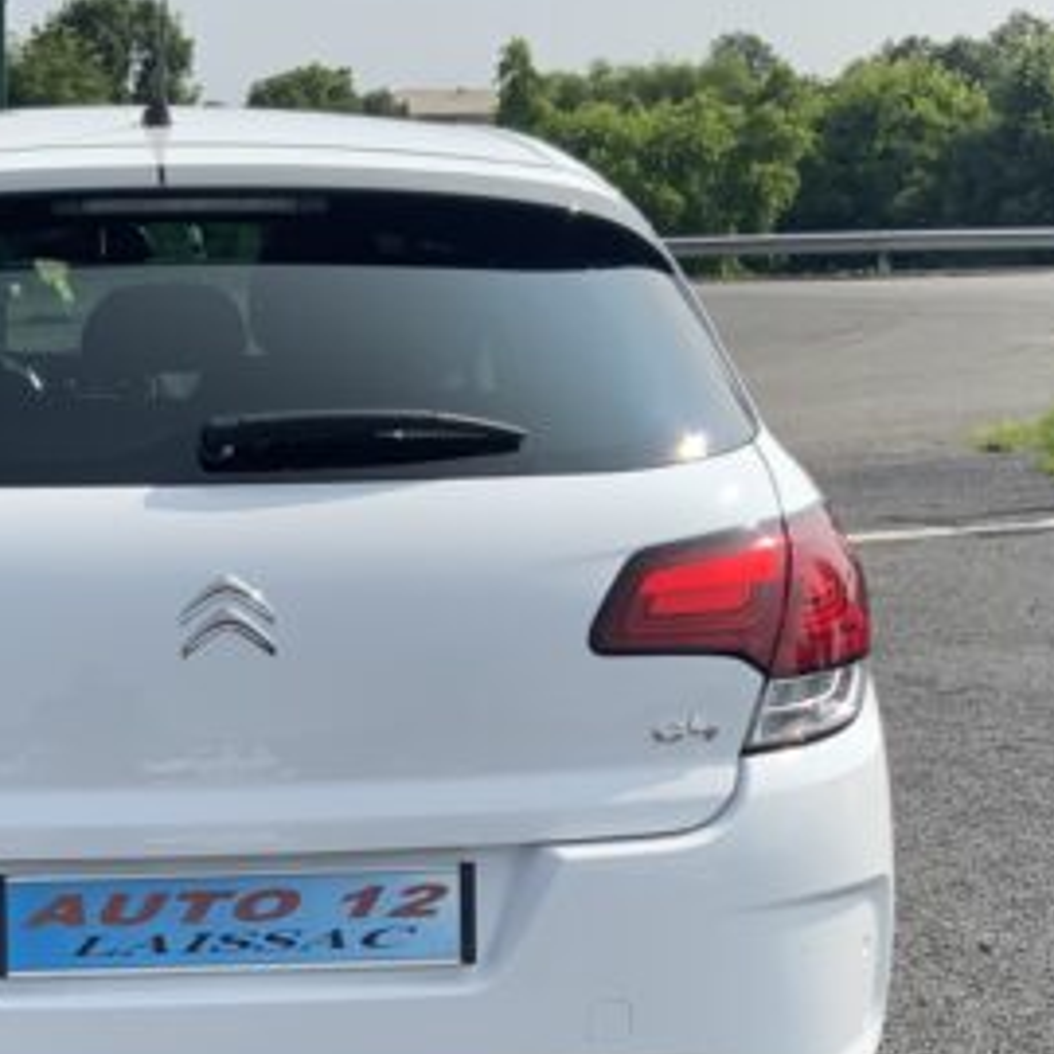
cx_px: 176
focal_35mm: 76
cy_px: 894
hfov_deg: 22.4
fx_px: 2618
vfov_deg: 22.4
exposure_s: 1/1675
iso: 16
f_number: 1.8
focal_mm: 3
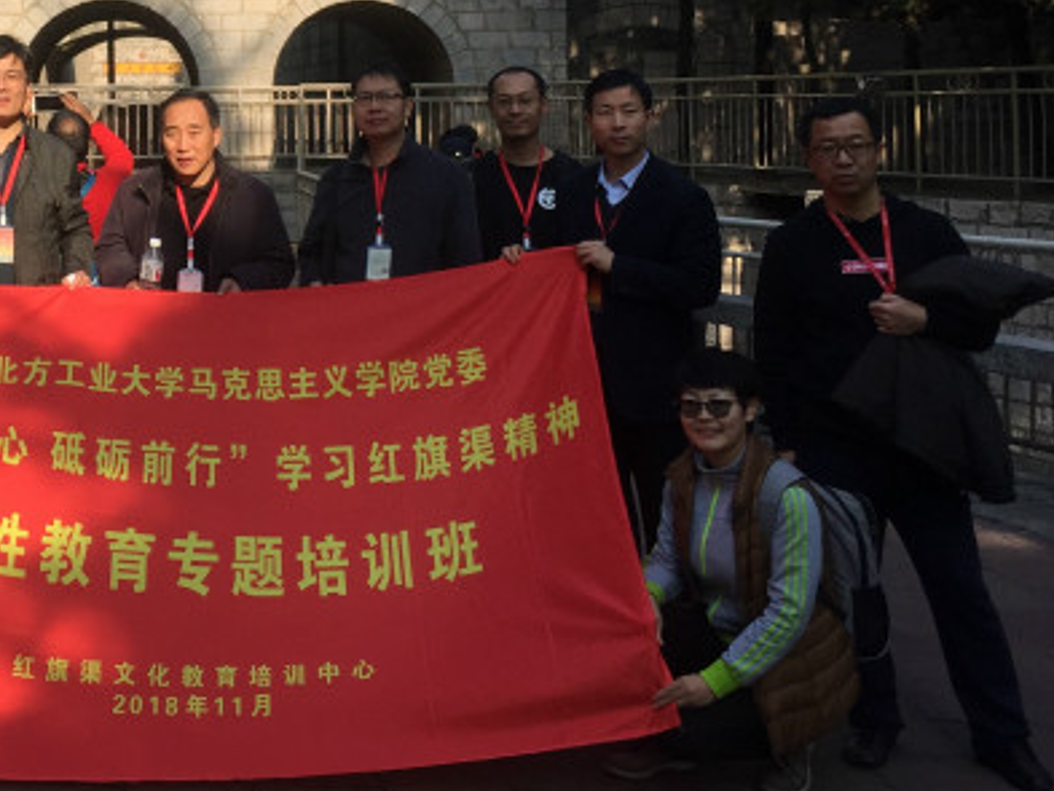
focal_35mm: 59
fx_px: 1797
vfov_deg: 24.2
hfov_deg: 31.3
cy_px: 91
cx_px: 123
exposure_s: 1/1276
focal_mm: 4.15
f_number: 2.2
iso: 32
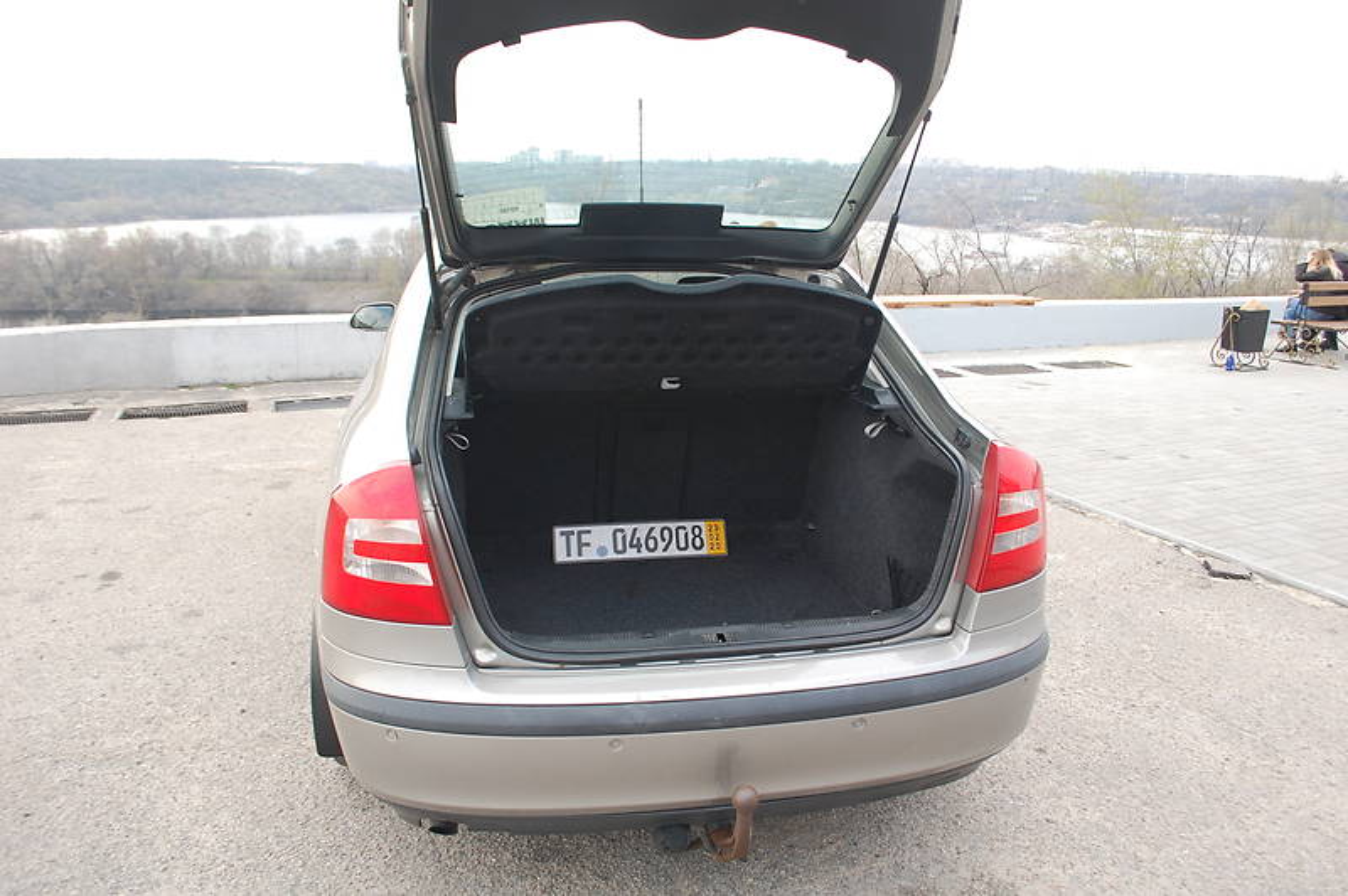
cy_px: 448
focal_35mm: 27
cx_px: 674
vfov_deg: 47.9
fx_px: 1010
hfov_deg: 67.4
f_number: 5.6
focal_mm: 18
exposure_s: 1/125
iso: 320
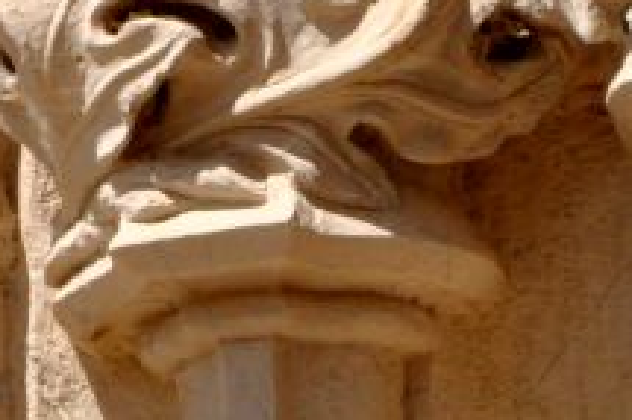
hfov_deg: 3.2
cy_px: -244
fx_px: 11297
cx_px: -682
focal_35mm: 644
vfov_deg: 2.1
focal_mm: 90
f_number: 16
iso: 1000
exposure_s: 1/1000
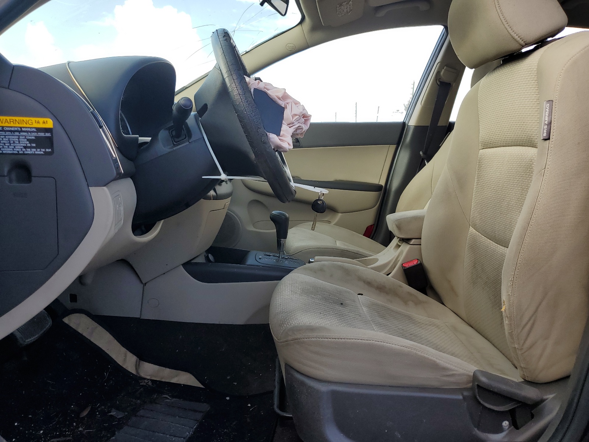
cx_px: 294
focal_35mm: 26
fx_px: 442
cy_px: 221
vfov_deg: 53.1
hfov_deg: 67.3
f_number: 1.5
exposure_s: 1/556
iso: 50
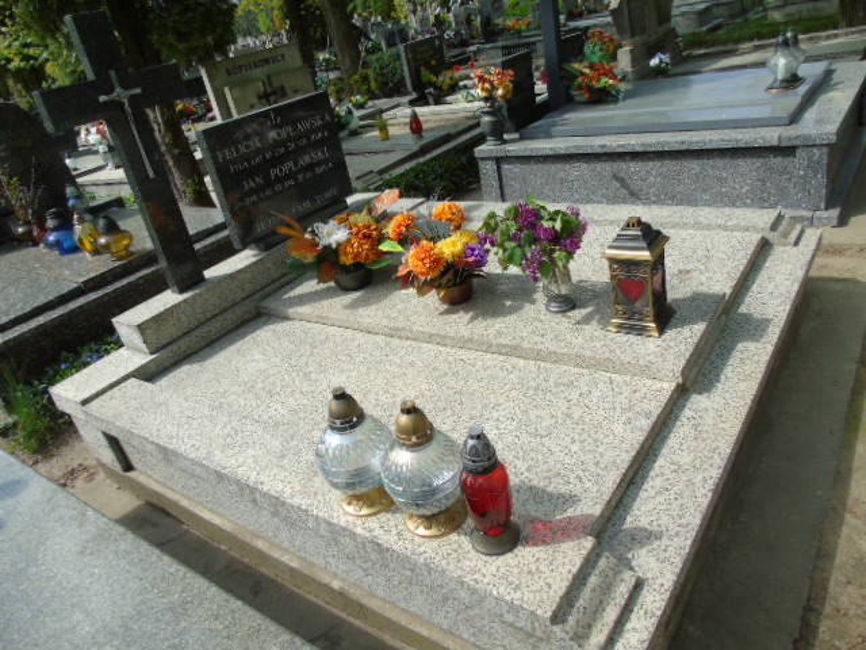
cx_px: 433
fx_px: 625
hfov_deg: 69.4
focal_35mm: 25
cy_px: 325
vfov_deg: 54.9
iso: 80
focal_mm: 4.4
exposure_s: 1/500
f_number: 3.4
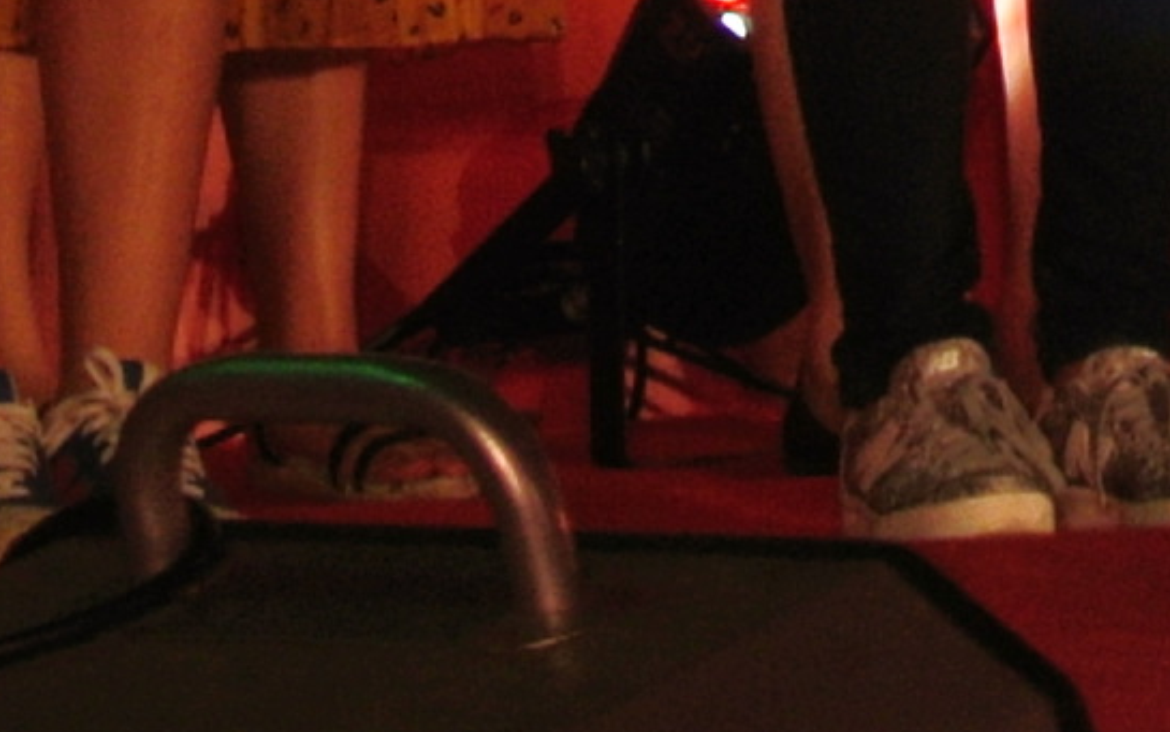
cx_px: 2754
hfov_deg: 4.1
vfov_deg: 2.6
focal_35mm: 500
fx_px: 15948
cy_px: -2001
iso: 200
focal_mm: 25.9
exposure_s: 1/50
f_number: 5.3
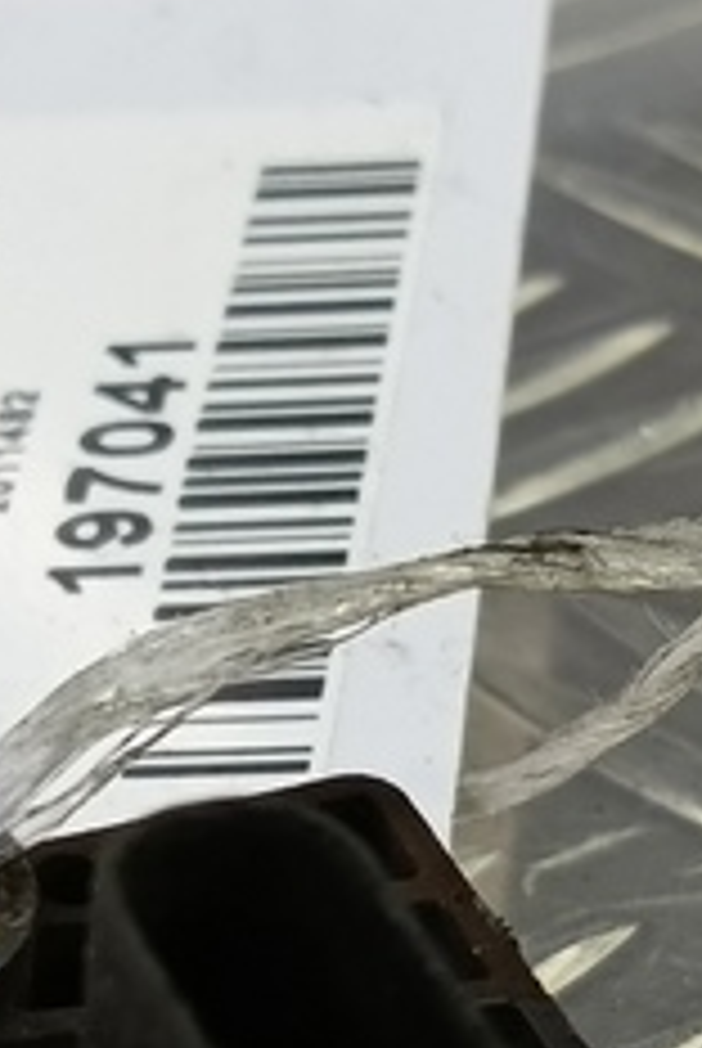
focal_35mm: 105
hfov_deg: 13.0
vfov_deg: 18.6
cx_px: 580
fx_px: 3062
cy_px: 1178
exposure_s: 1/50
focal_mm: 4.11
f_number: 1.6
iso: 116
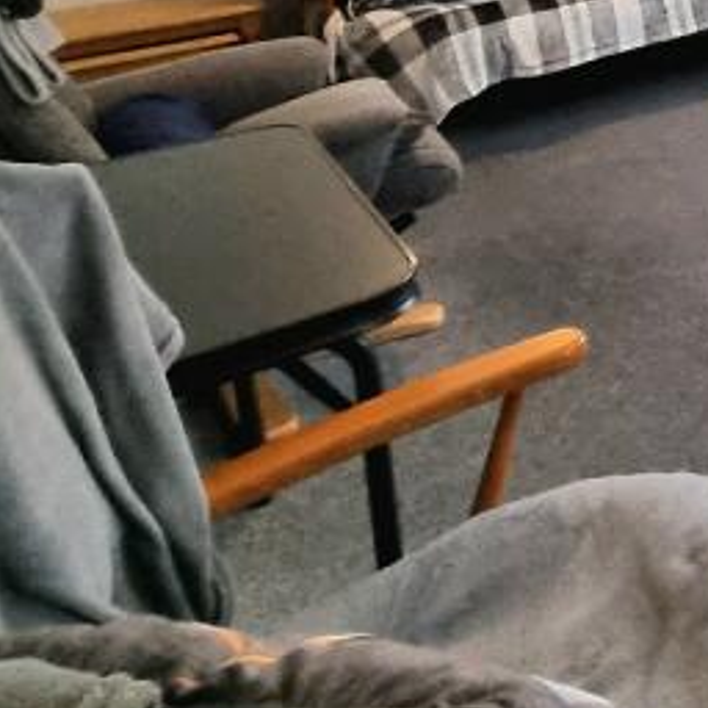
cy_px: -230
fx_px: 1064
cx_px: 1145
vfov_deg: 29.2
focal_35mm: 46
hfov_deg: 24.8
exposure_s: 1/50
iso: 250
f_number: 2.2
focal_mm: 2.2
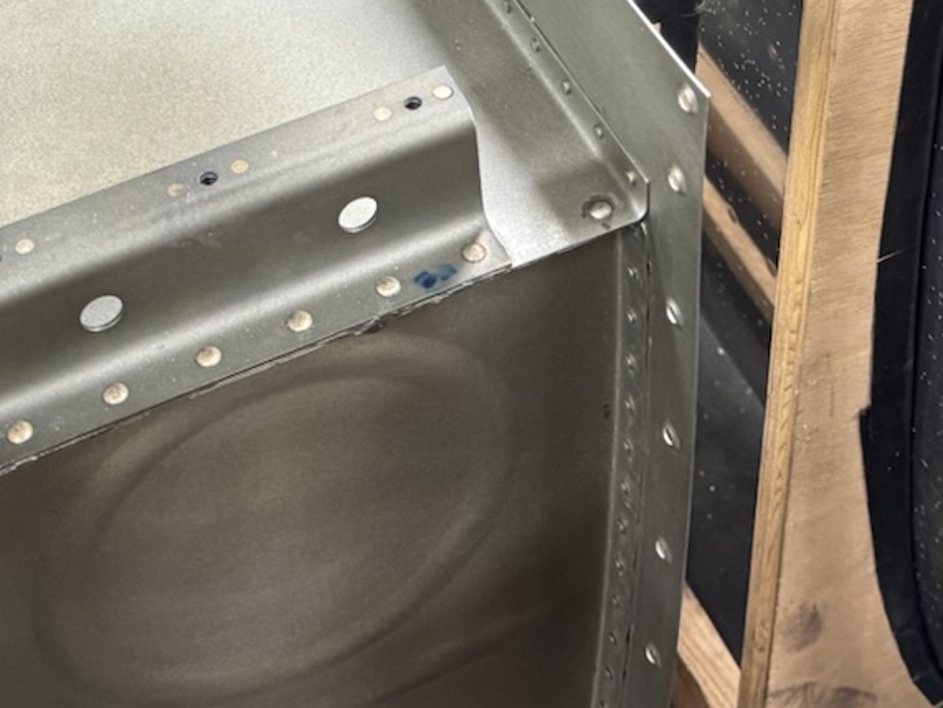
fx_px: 2290
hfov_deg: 23.2
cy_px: -218
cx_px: 347
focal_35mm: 84
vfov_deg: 16.6
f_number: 1.78
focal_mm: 6.76
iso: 320
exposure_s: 1/60
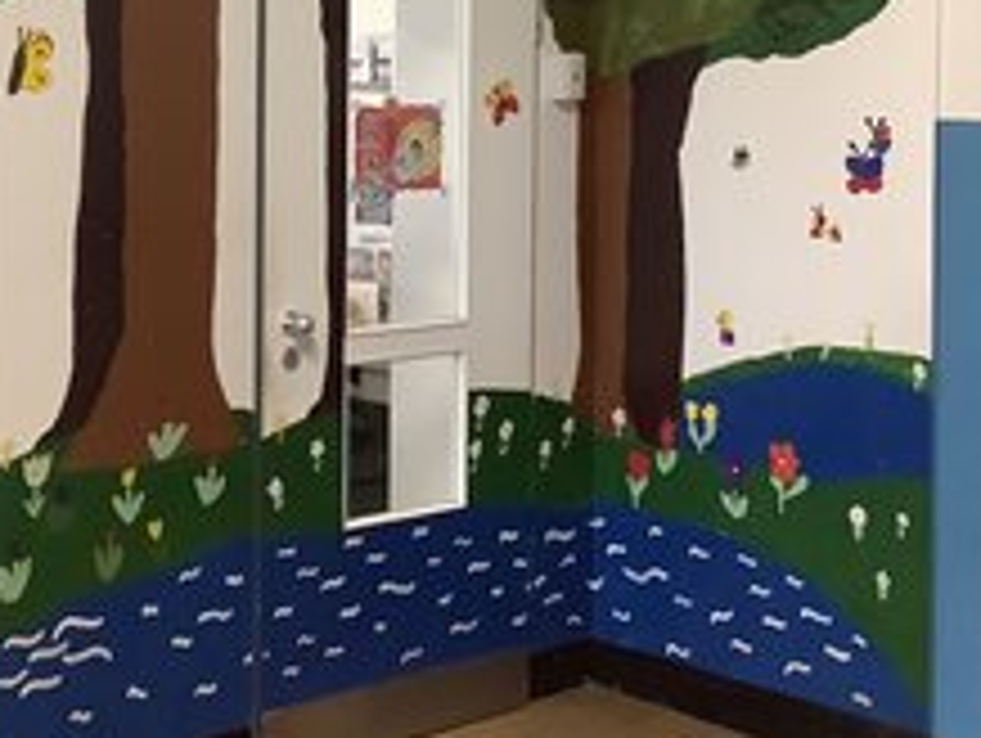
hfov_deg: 27.2
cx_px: 346
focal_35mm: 71
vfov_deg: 20.4
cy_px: 110
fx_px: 2014
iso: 250
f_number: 2.4
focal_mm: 3.3
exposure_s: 1/33
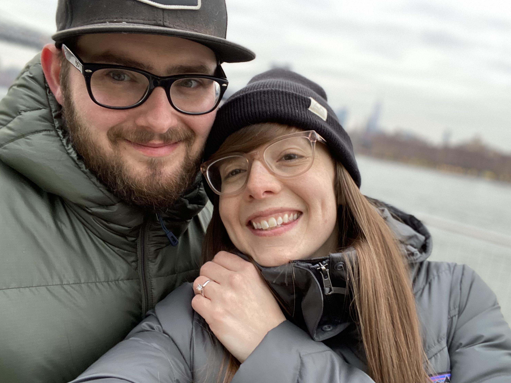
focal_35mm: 31
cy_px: 194
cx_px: 257
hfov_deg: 58.4
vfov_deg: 45.4
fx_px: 458
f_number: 2.2
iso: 320
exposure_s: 1/60
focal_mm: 2.71
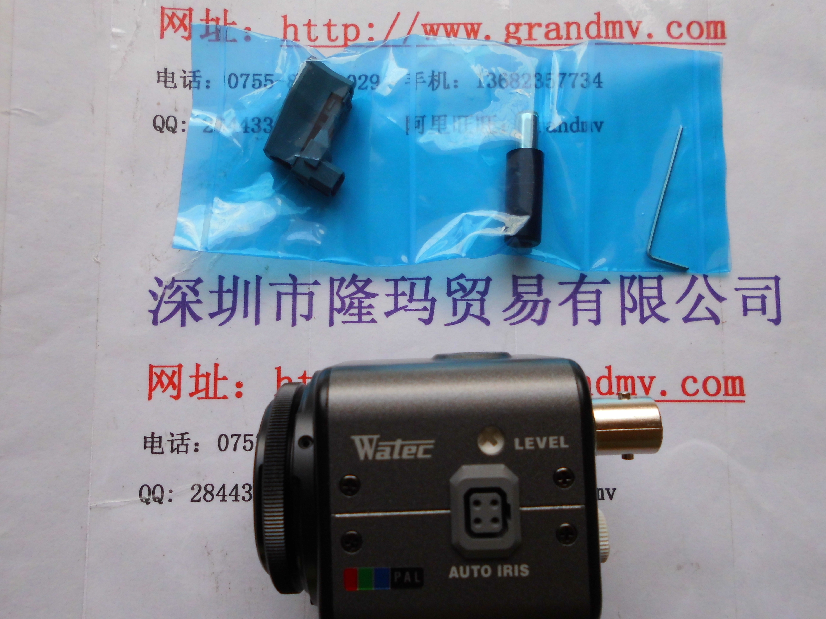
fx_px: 620
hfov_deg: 67.3
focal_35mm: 26
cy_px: 310
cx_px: 413
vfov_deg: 53.1
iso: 100
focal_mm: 4.6
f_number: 3.2
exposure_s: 1/165
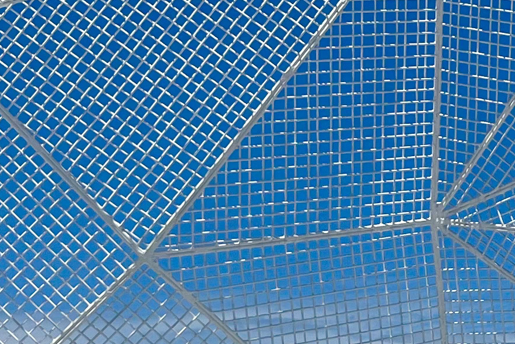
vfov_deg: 11.0
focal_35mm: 124
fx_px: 1774
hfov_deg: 15.9
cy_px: 299
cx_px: 627
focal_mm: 5.1
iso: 50
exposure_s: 1/9091
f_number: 1.6
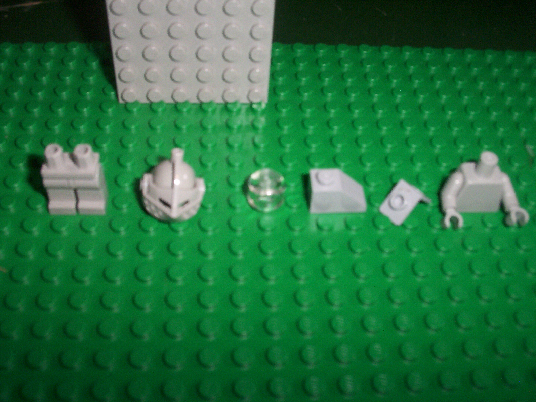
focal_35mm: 40
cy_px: 201
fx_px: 619
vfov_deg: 36.0
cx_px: 265
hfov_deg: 46.8
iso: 140
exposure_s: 1/30
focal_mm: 6
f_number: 4.5
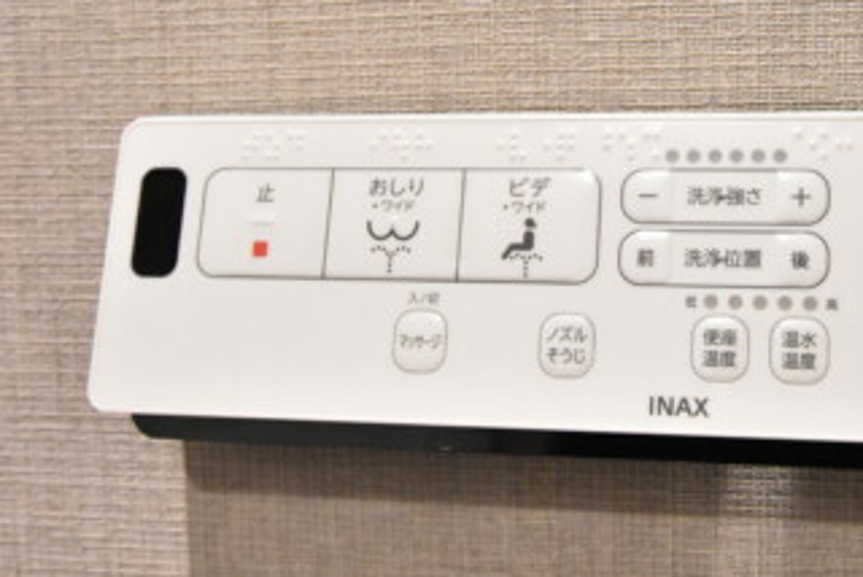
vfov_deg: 29.7
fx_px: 1080
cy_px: 195
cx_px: 663
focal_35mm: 45
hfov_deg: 42.0
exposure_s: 1/100
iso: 6400
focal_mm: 15
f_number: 5
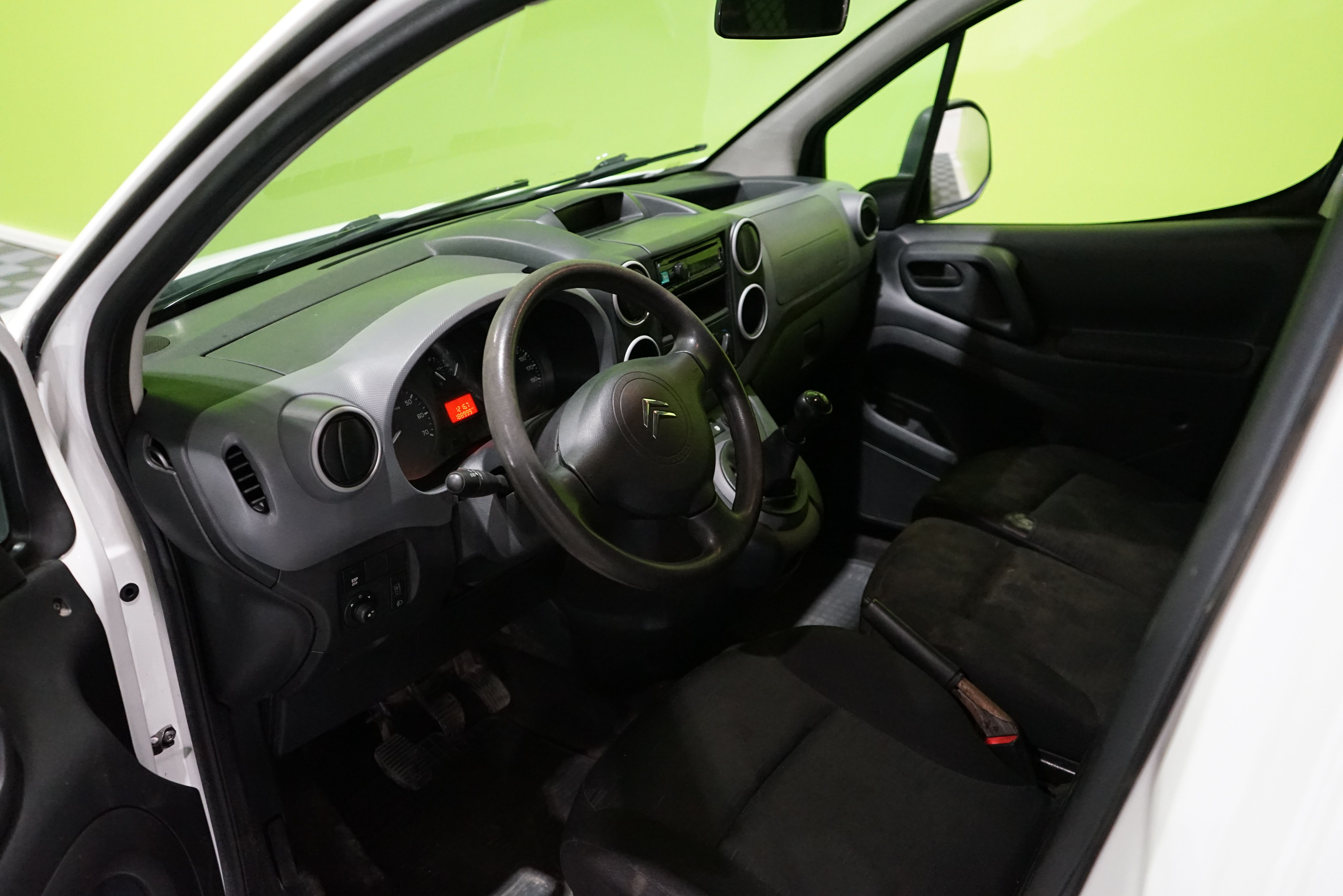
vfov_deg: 45.0
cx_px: 672
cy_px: 448
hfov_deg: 63.7
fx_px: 1082
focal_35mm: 29
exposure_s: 1/160
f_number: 3.5
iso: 5000
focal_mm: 29
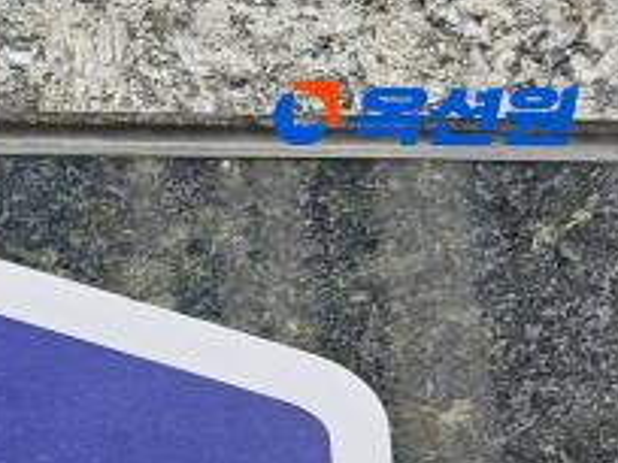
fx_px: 1607
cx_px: -527
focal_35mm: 90
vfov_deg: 14.1
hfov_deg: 17.3
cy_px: 893
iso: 32
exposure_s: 1/180
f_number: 1.7
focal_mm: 6.3
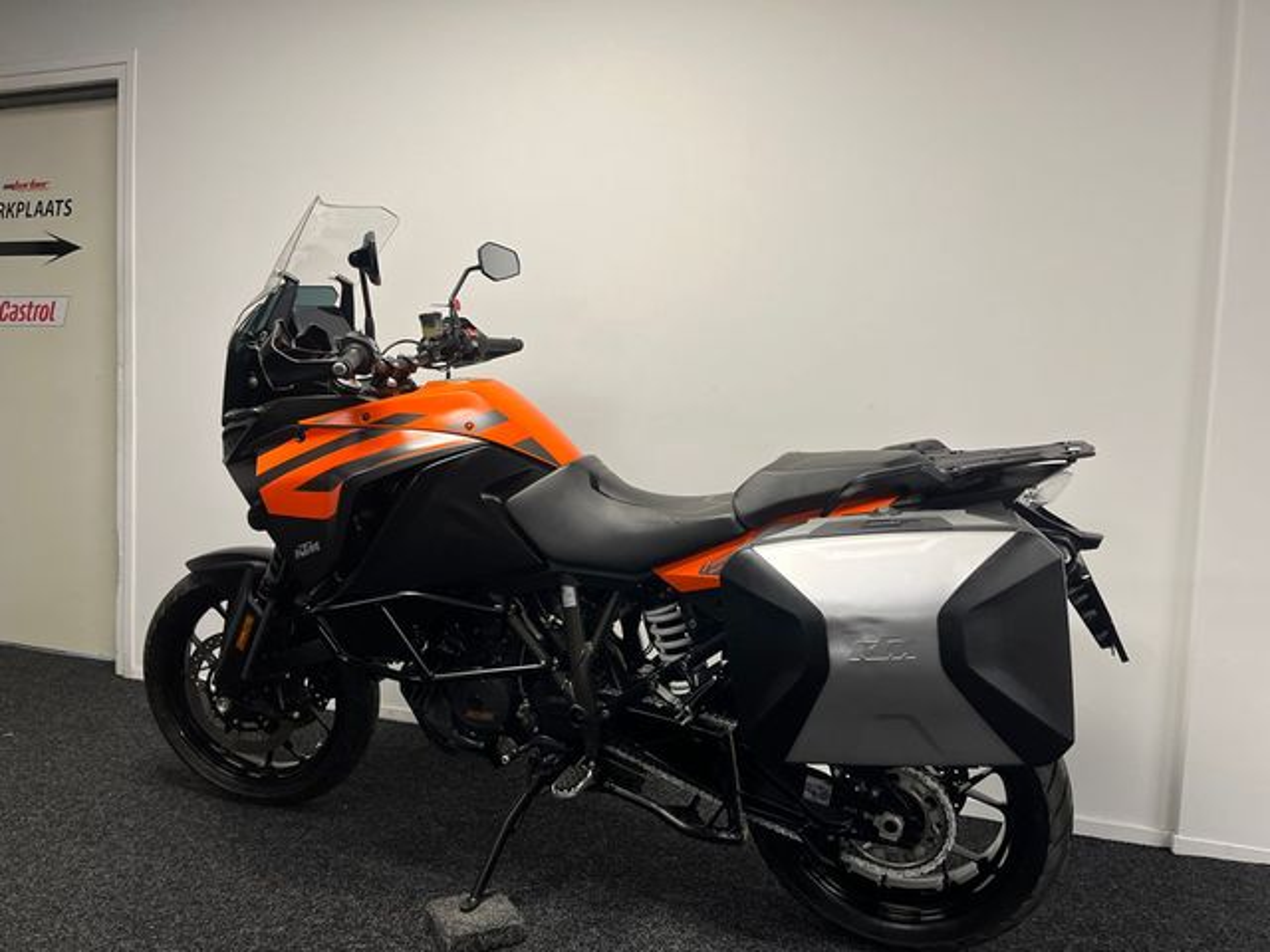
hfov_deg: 67.3
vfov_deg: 53.1
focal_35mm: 26
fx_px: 954
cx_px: 635
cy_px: 476
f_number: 1.6
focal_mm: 5.1
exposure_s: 1/100
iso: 125
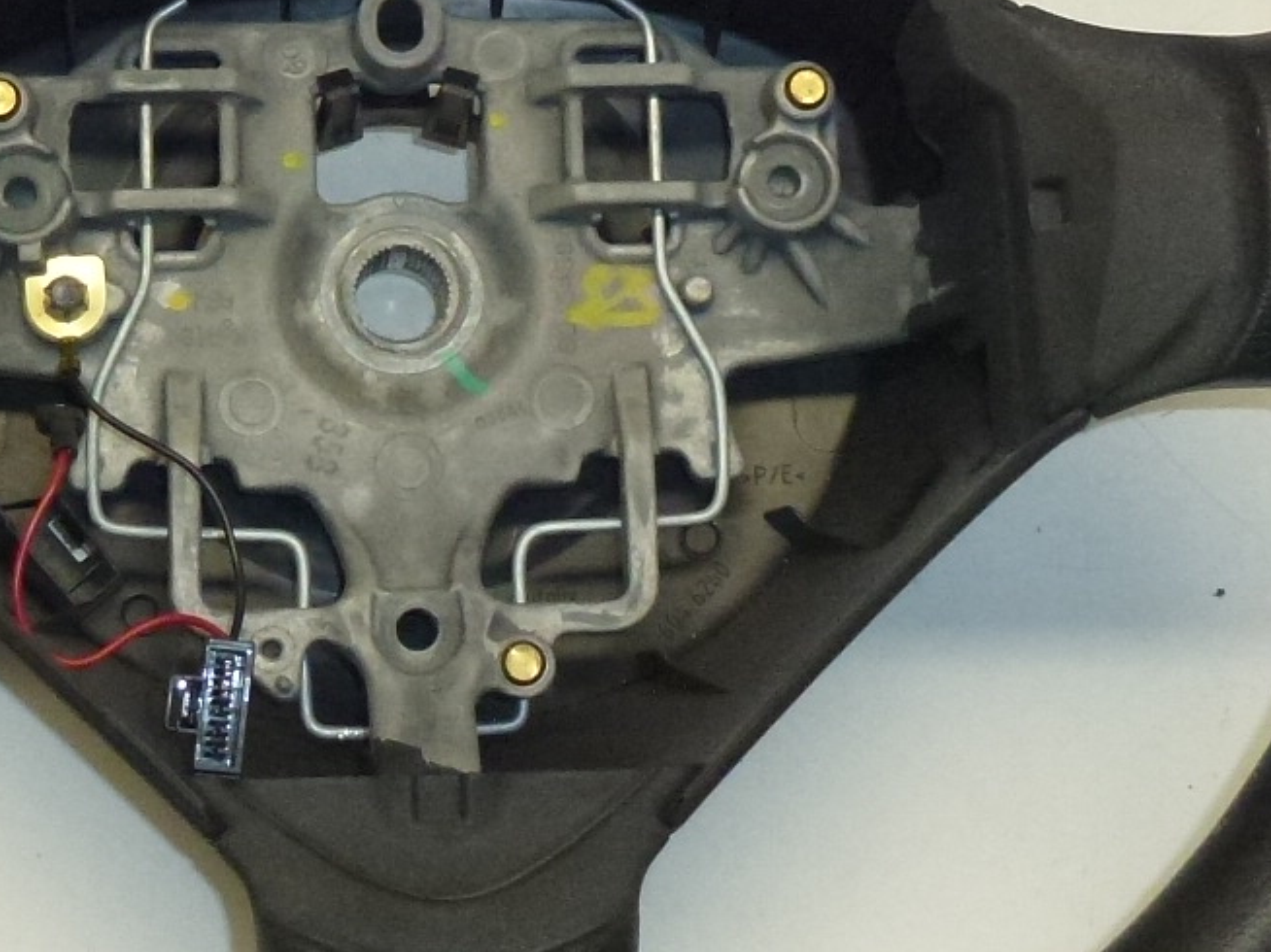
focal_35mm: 94
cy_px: 115
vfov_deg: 15.5
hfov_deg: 20.8
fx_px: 3450
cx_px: 395
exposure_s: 1/250
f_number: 3.5
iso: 400
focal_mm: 5.4
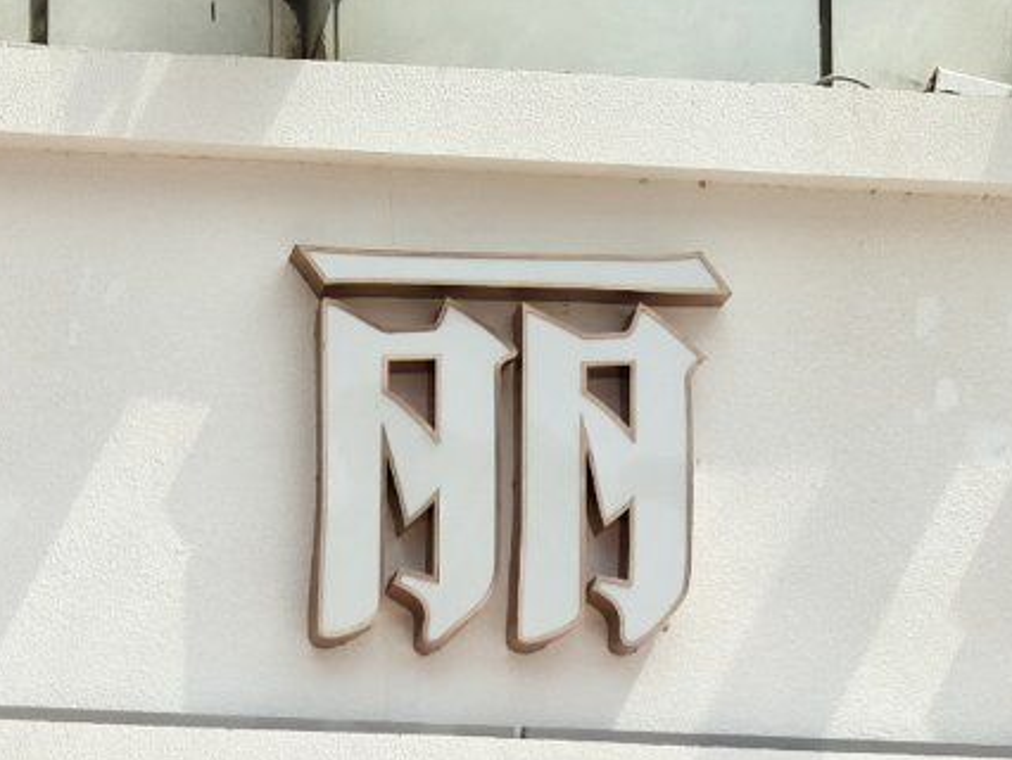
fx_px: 5061
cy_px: 1264
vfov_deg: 8.3
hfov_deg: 11.4
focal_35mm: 173
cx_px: 329
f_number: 2
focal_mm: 5.75
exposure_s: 1/2500
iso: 50
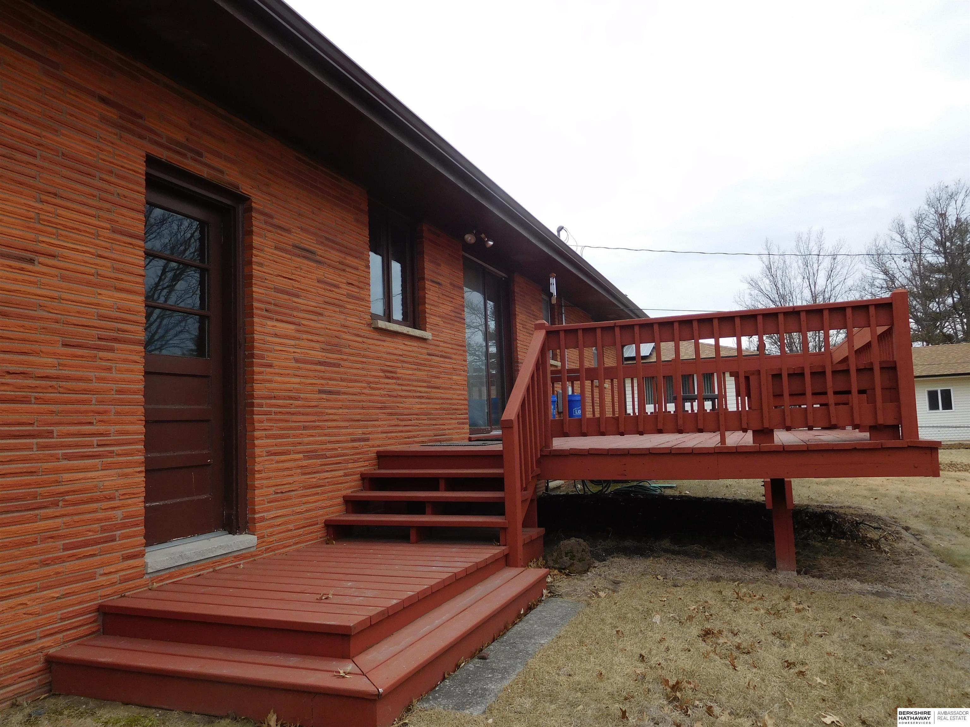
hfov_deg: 69.4
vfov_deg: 54.9
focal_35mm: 25
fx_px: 701
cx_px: 485
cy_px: 364
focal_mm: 4.5
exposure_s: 1/320
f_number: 3.4
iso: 125
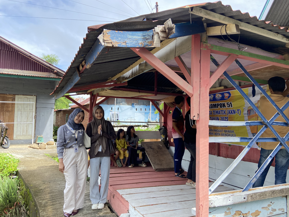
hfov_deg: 67.3
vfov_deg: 53.1
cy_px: 108
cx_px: 144
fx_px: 217
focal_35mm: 26
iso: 32
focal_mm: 4.25
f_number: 1.8
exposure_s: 1/1245
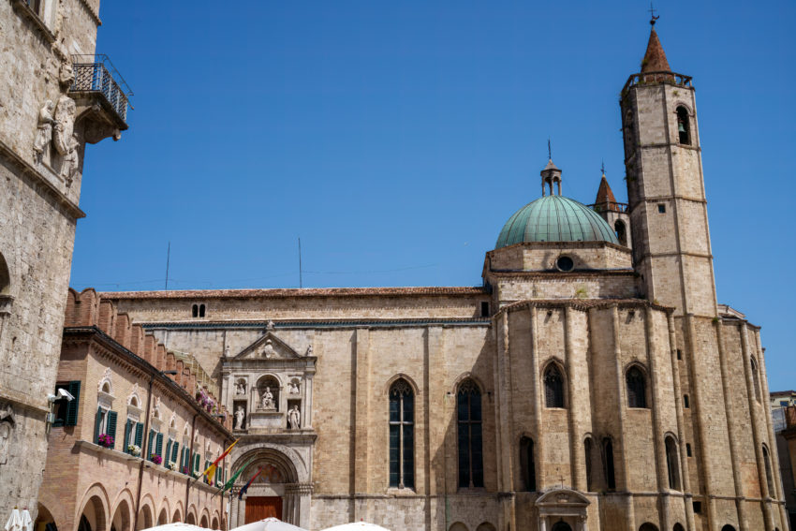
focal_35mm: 41
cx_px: 398
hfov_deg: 47.4
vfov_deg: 32.6
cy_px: 266
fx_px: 907
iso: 100
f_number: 9
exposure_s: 1/400
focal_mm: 41
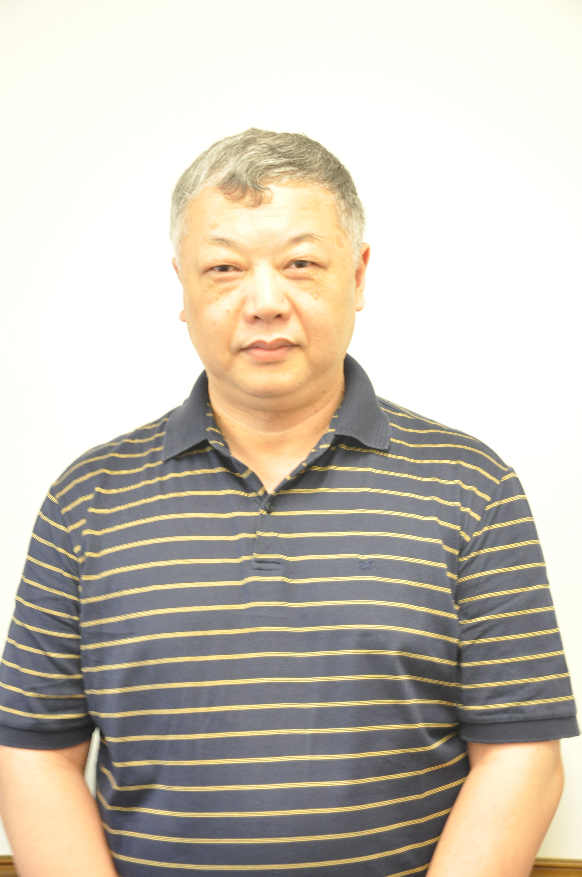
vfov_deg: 33.4
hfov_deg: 22.6
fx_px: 1459
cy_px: 438
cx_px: 291
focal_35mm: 60
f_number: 4.5
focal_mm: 40
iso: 800
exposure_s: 1/8
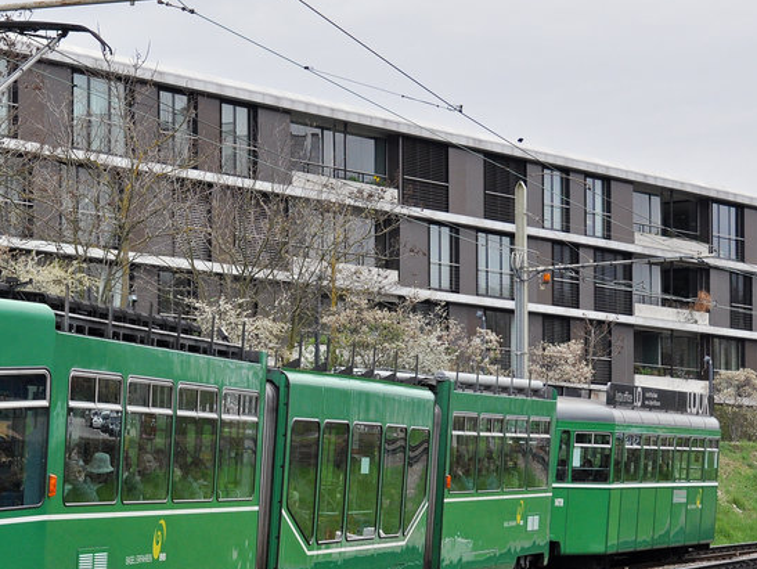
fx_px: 2626
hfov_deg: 16.3
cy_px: 333
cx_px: 177
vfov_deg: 12.4
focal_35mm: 120
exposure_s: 1/1000
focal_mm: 38
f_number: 5
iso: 400
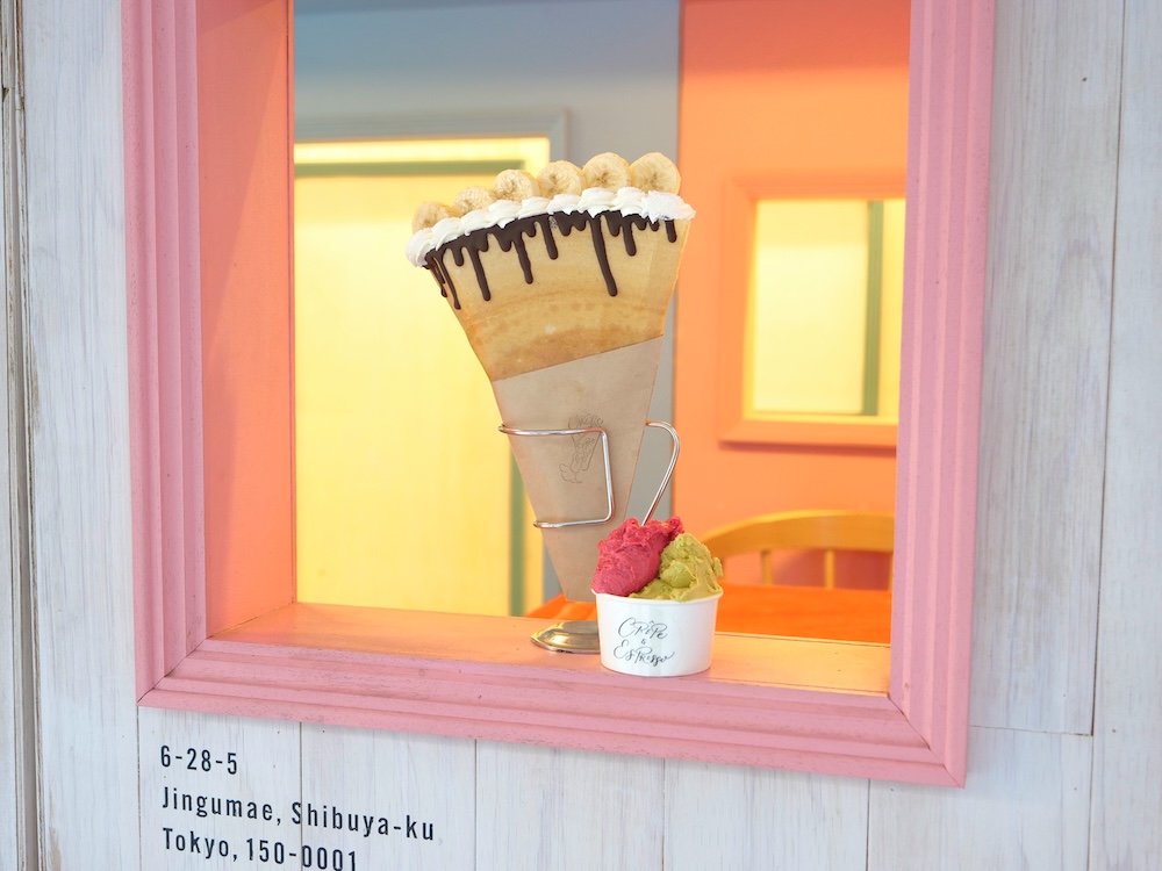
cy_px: 436
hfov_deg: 42.9
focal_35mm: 44
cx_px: 581
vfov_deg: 32.9
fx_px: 1477
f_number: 3.3
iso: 640
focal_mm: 22
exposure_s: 1/60.2
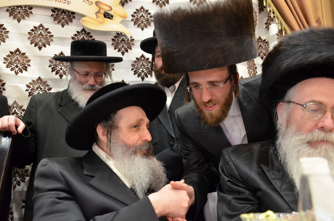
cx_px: 167
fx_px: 347
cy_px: 110
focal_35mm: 38
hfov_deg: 51.4
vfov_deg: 35.3
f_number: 5.6
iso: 1600
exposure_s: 1/80
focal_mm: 25
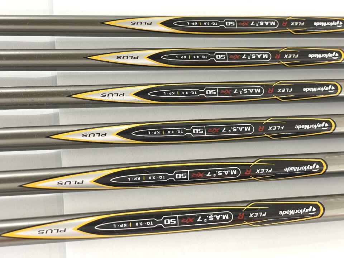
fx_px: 517
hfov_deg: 36.8
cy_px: 129
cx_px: 172
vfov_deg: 28.0
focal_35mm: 52
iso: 125
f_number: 2
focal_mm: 6
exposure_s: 1/60
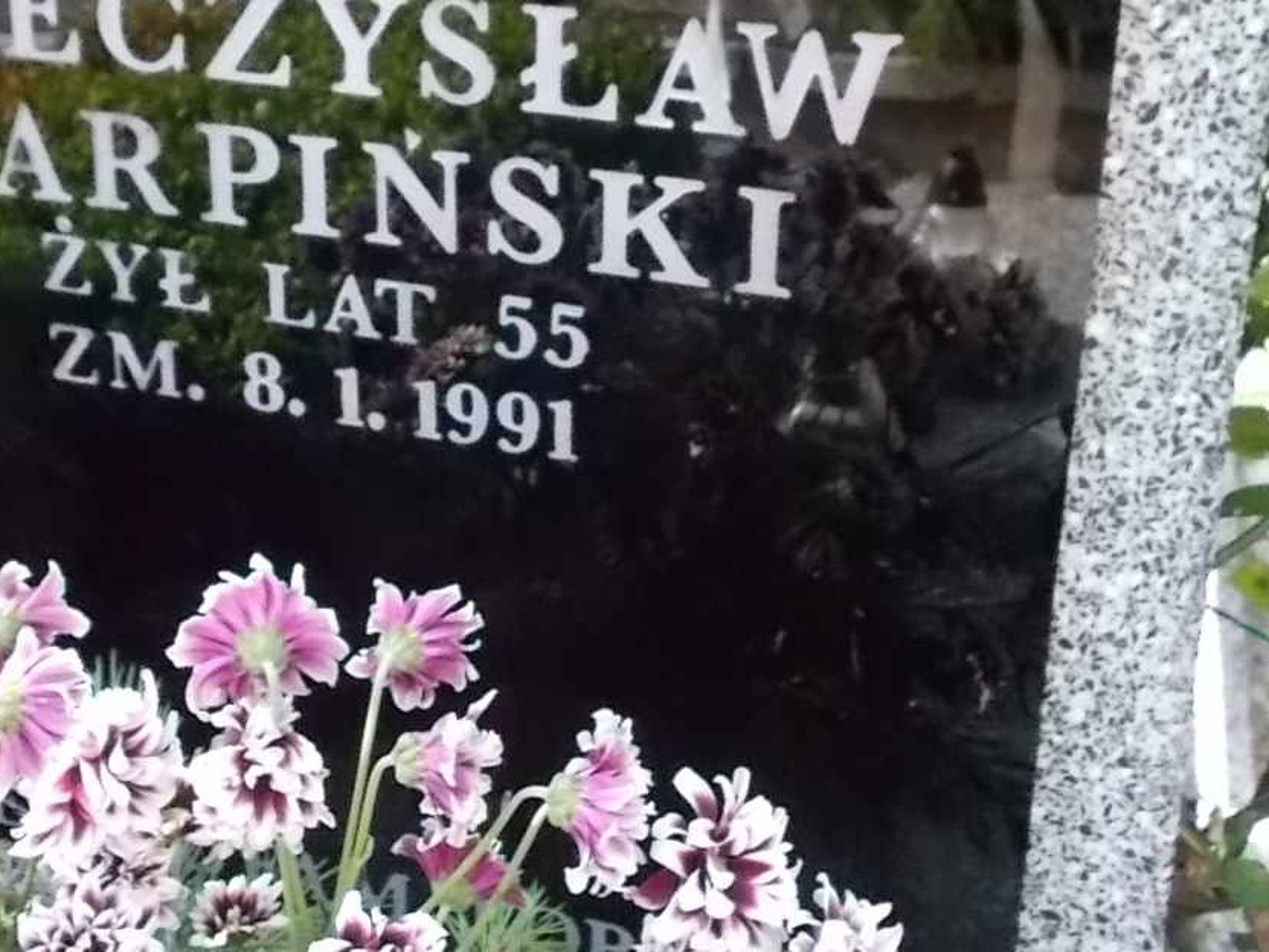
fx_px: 1833
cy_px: 134
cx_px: 538
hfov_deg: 38.1
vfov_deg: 28.2
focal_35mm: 50
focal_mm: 4.6
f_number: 8
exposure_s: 1/80
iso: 400
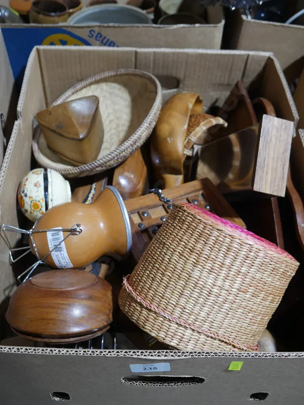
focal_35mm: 38
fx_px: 445
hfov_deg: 37.8
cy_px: 202
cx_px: 152
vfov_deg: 49.0
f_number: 4.1
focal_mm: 19
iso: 400
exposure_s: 1/60
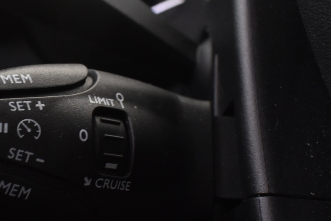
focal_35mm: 55
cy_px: 136
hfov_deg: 35.3
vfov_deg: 24.6
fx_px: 506
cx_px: 77
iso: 1250
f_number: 5.6
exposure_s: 1/5
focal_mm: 18
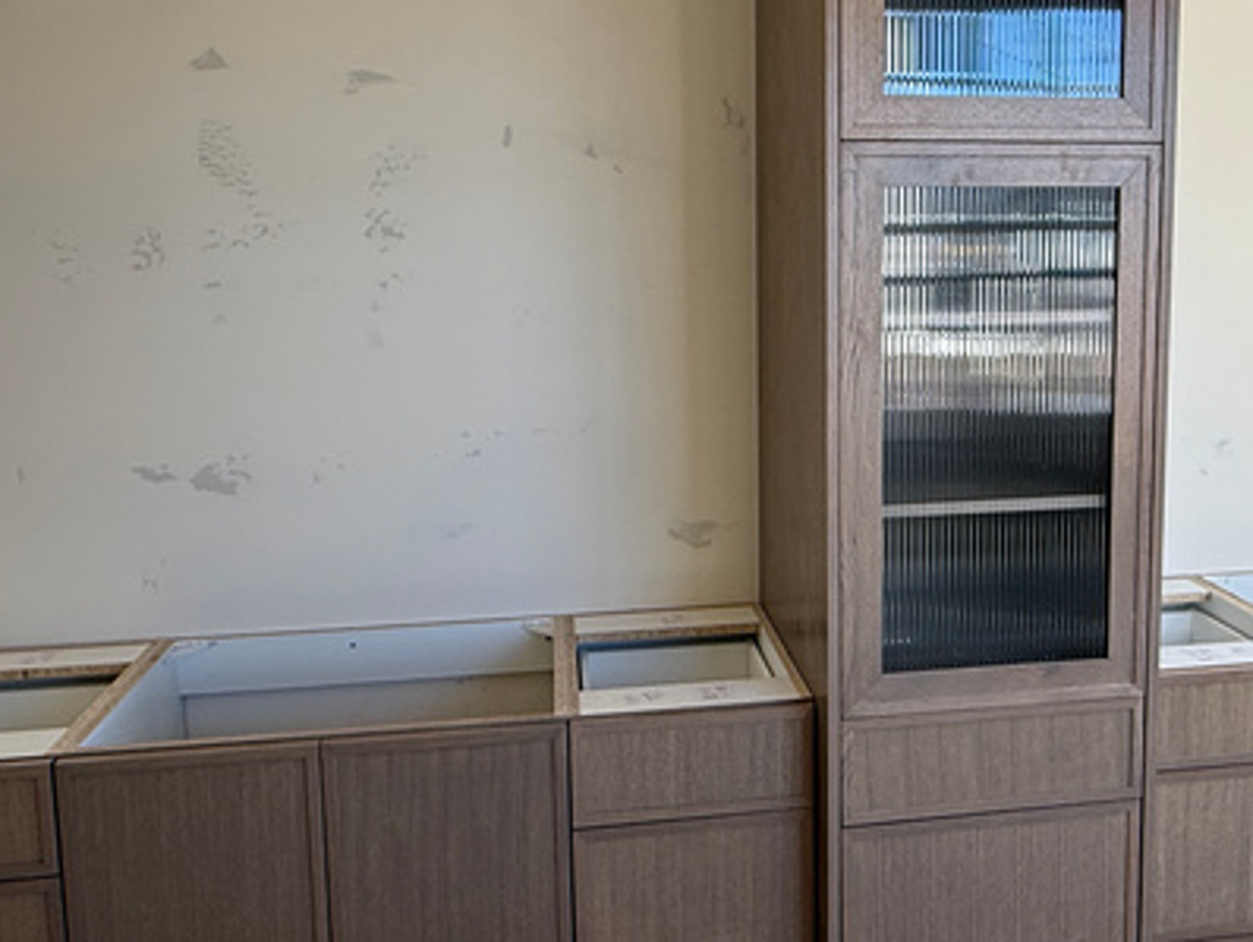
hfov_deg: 50.6
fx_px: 1304
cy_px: 400
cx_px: 812
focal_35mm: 36
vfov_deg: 39.6
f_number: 2.2
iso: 64
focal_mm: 2.22
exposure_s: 1/99
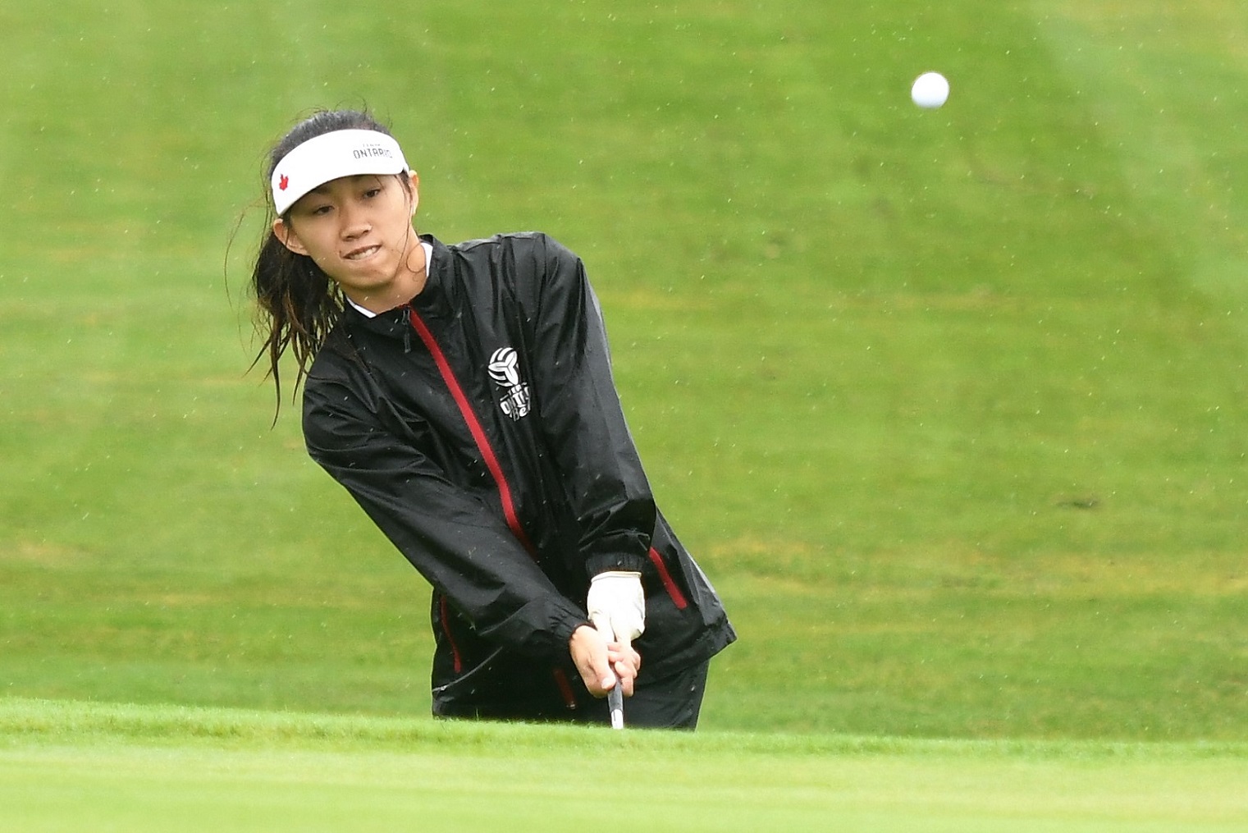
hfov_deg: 11.4
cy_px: 416
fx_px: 6241
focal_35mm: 180
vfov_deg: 7.6
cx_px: 624
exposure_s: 1/1000
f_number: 2.8
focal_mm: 120
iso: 450
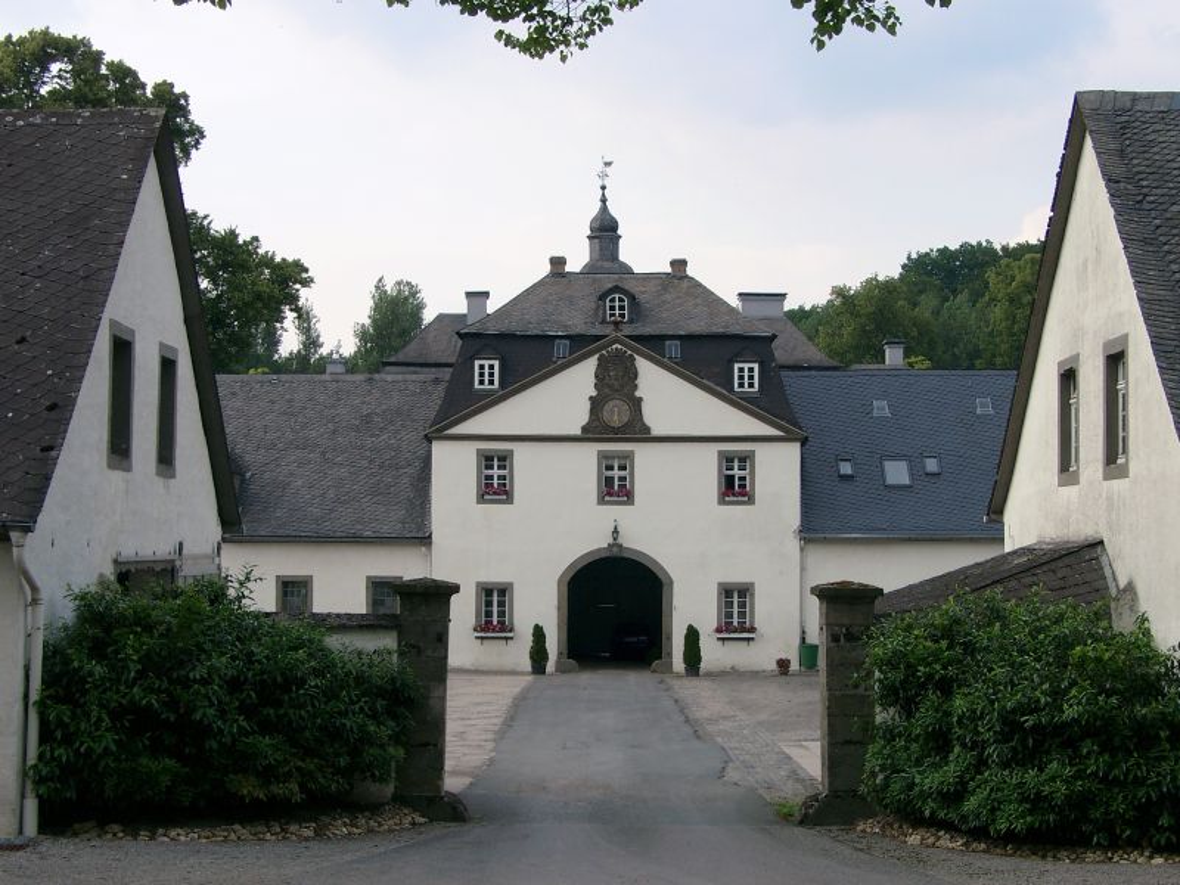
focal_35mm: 64
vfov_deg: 22.9
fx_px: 2182
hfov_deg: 30.3
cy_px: 442
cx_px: 590
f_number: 4
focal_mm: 13.35
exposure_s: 1/255
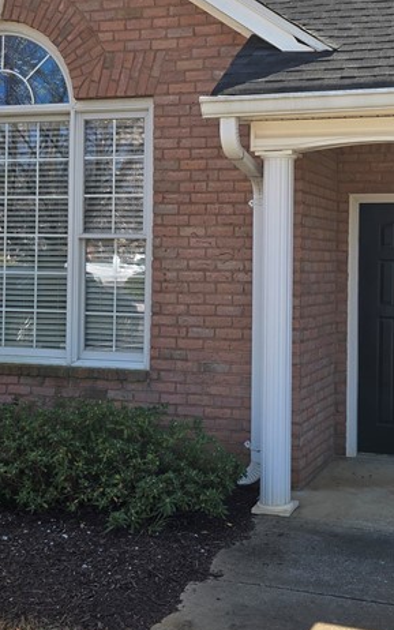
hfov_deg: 23.9
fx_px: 927
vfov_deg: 37.4
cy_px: 256
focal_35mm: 54
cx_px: 256
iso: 25
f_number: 1.8
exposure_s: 1/914
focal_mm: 5.4
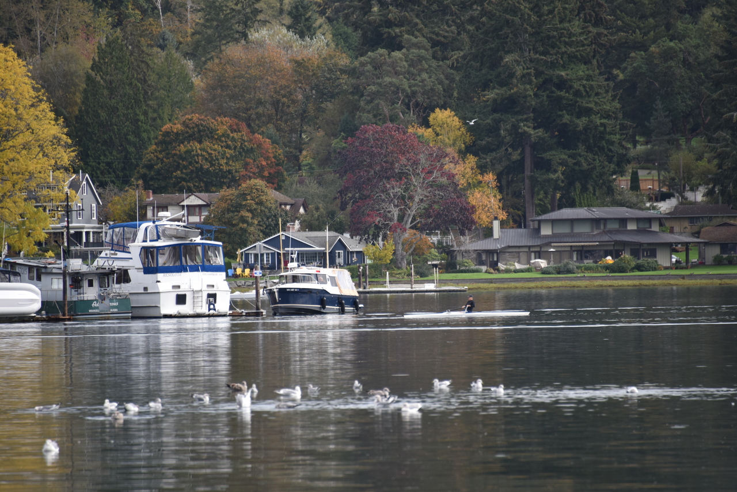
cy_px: 246
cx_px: 368
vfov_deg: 4.6
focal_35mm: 300
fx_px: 6143
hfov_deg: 6.9
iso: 320
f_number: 5.6
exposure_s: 1/640
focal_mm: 300
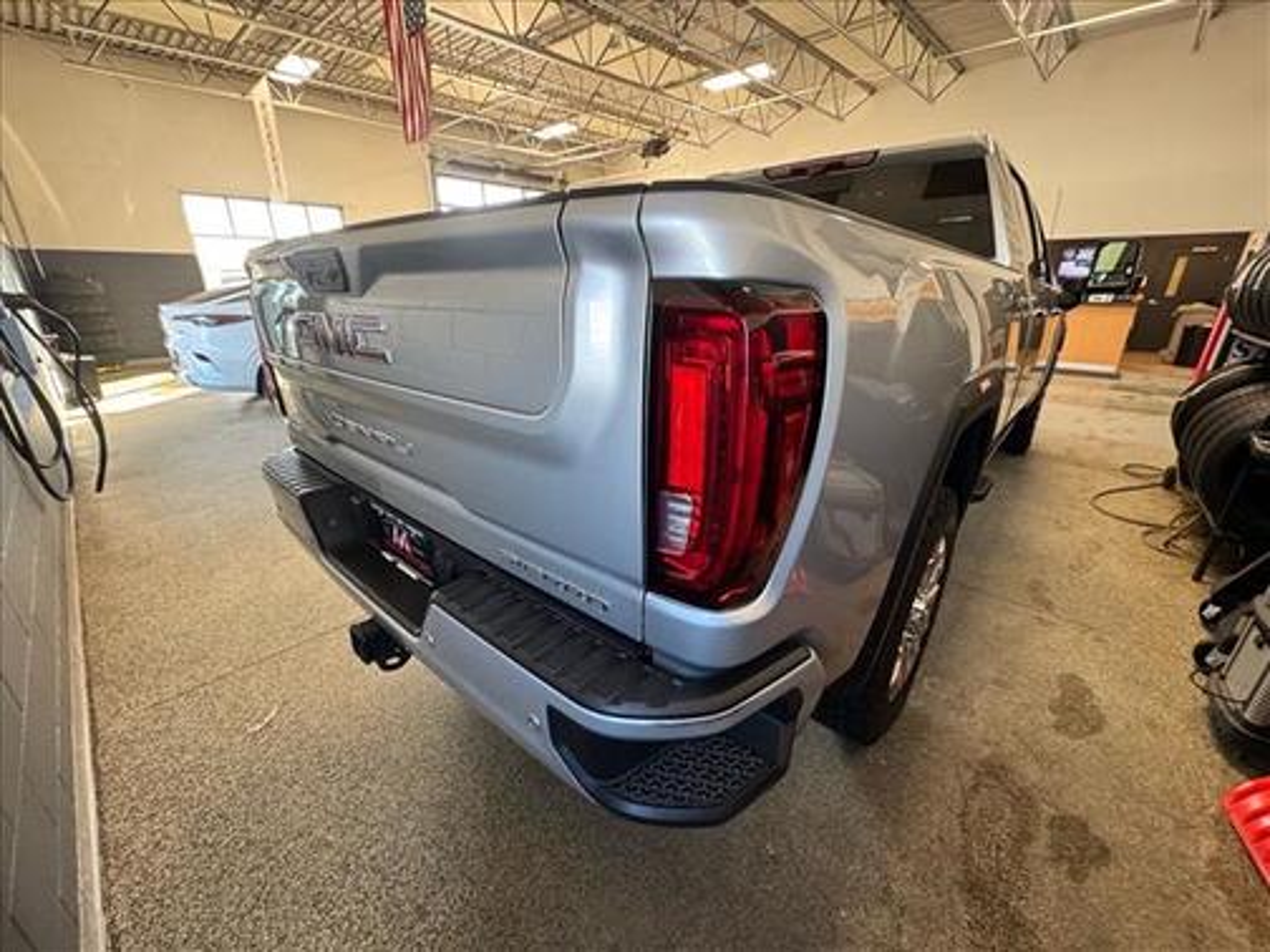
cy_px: 476
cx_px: 635
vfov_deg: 85.7
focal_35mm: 14
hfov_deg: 102.1
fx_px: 514
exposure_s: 1/60
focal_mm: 2.22
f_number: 2.2
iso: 250
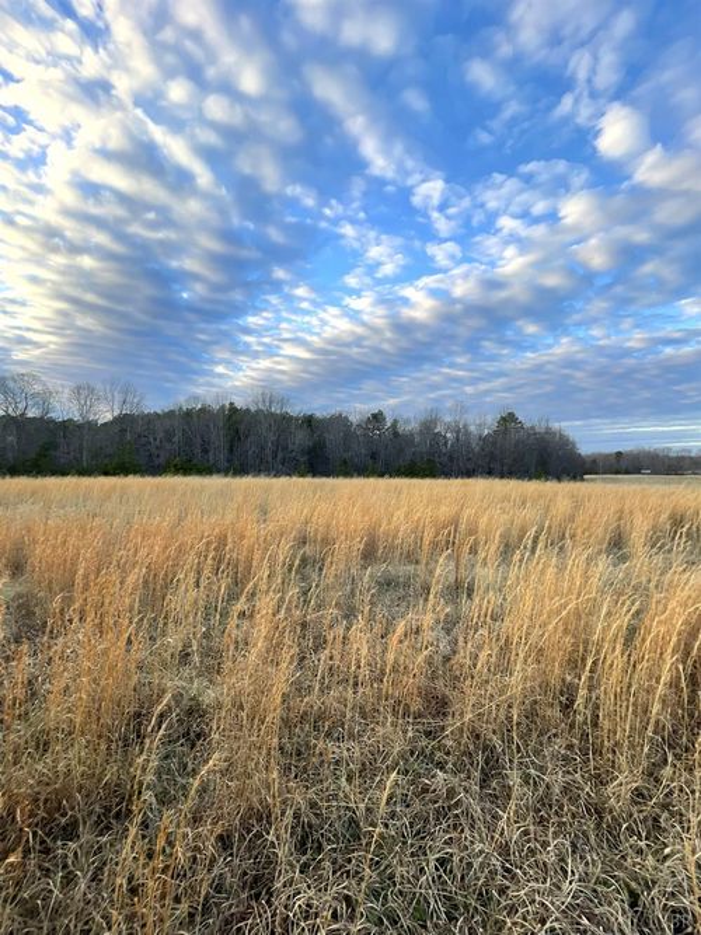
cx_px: 350
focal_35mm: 15
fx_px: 405
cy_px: 468
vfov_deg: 98.2
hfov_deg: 81.7
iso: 25
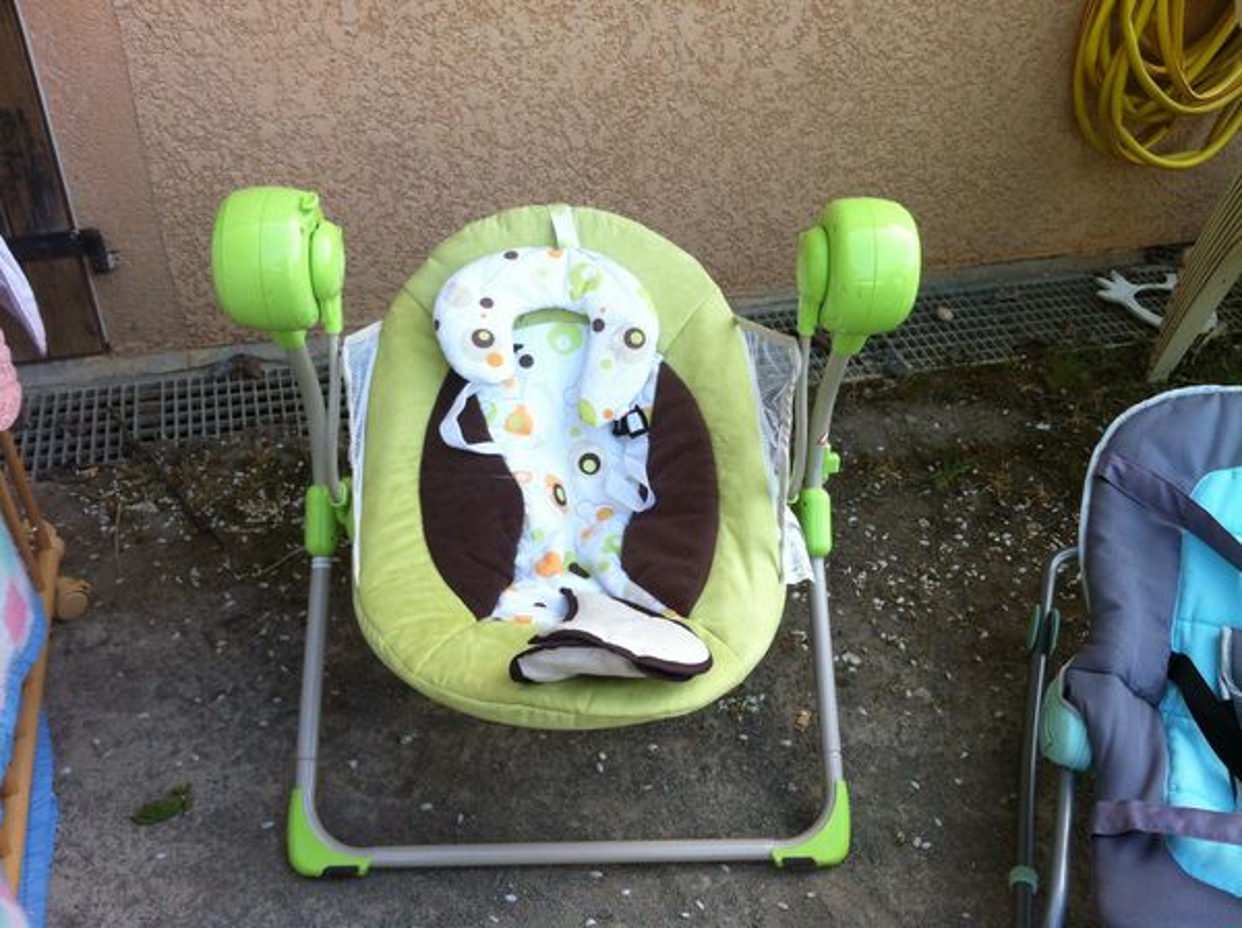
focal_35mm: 35
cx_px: 621
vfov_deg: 40.6
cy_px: 464
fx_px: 1254
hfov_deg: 52.7
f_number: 2.8
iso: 80
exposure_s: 1/227
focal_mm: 3.85
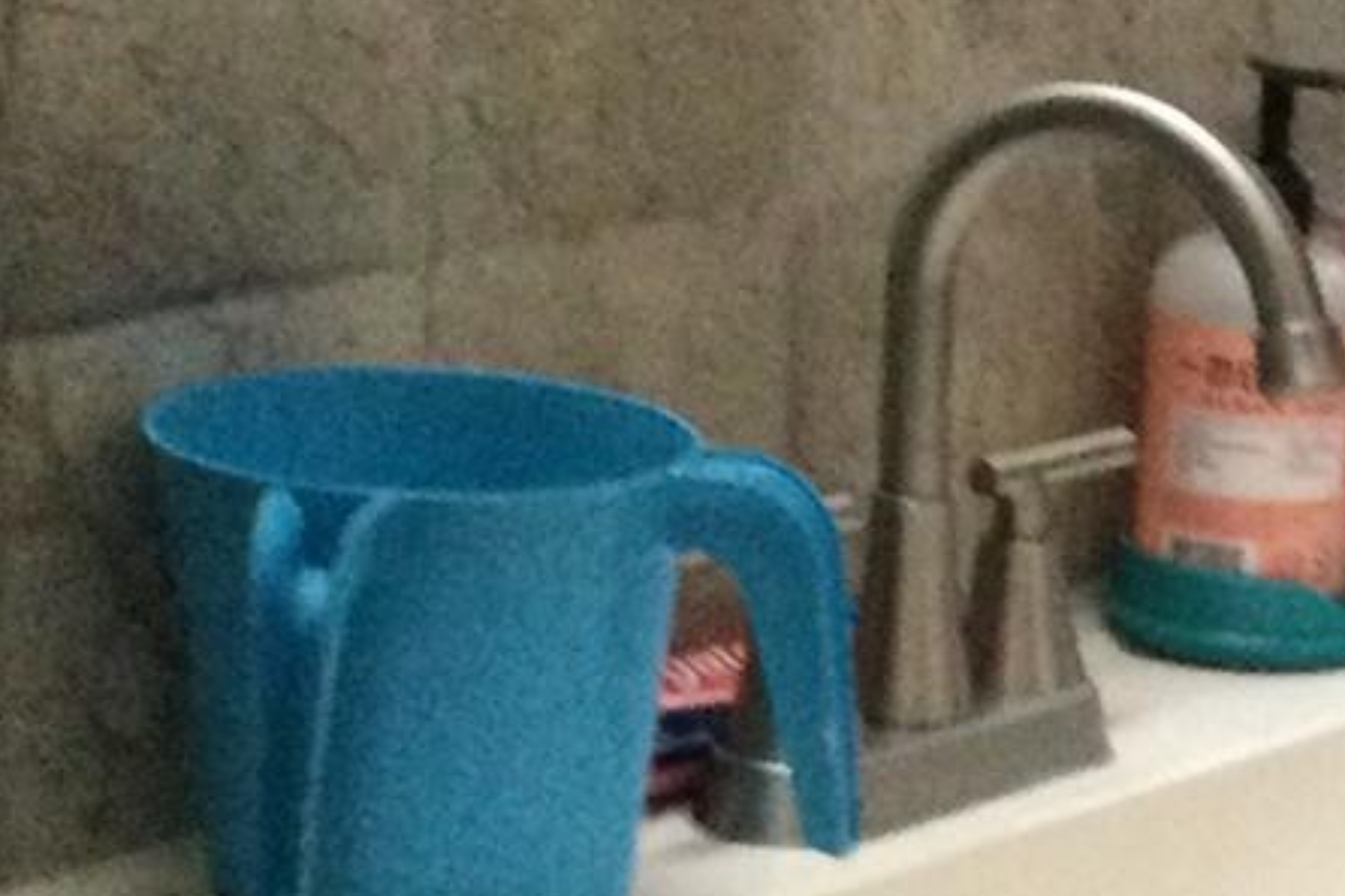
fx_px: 5527
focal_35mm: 148
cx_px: 2452
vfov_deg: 9.2
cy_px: 1014
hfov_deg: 12.6
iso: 200
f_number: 2.4
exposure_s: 1/20
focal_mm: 3.3
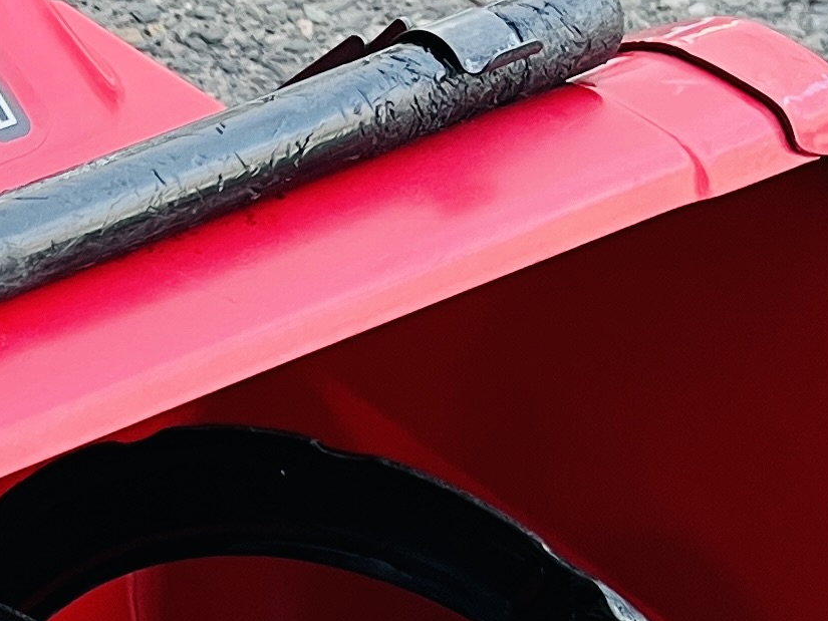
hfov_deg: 14.0
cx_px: -611
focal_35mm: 127
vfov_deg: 11.5
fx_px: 3038
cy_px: 631
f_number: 1.6
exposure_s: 1/60
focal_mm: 5.1
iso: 160
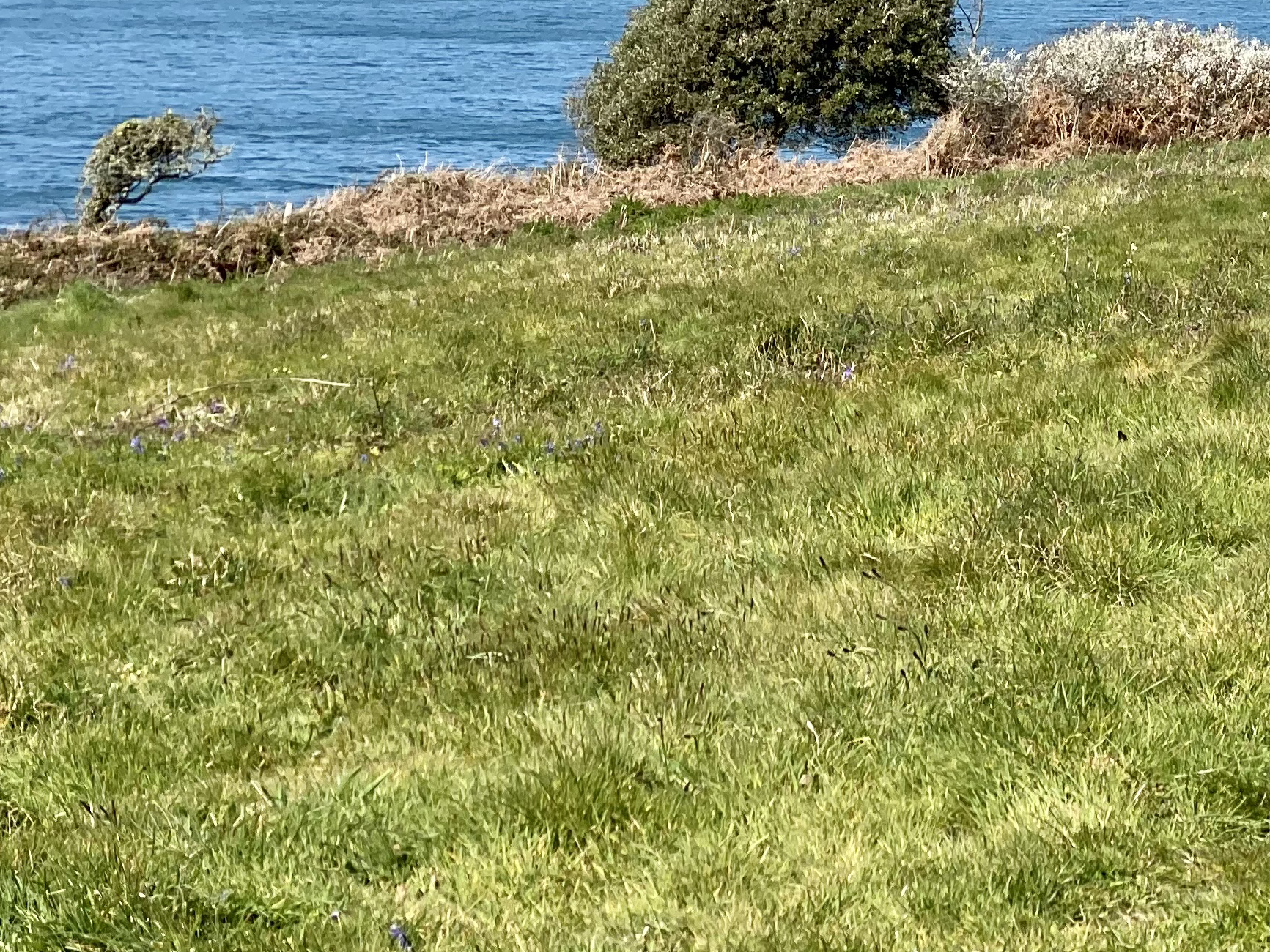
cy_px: -62
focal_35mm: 121
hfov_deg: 16.0
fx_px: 4440
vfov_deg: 12.1
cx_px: 1191
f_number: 2
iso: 20
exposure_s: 1/1653
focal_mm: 6
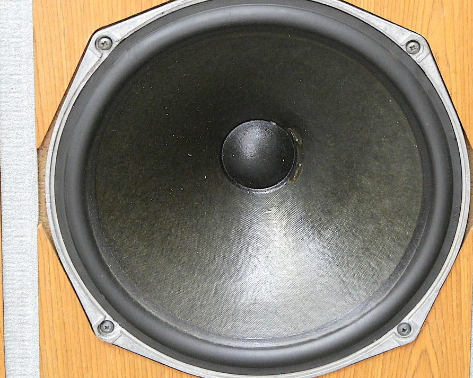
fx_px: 2352
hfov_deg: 11.5
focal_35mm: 168
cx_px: 251
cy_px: 190
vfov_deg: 9.2
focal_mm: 28.7
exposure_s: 1/13
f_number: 5.5
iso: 1600
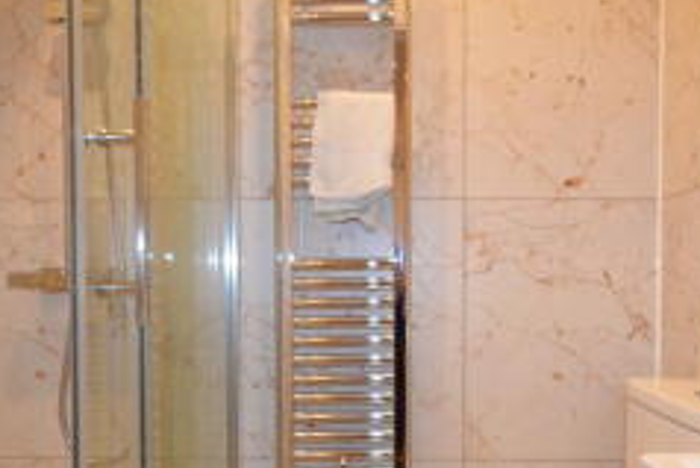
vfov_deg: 43.6
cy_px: 266
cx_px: 406
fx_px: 584
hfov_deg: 61.6
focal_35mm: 30
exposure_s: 1/60
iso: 720
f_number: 3.5
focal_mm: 10
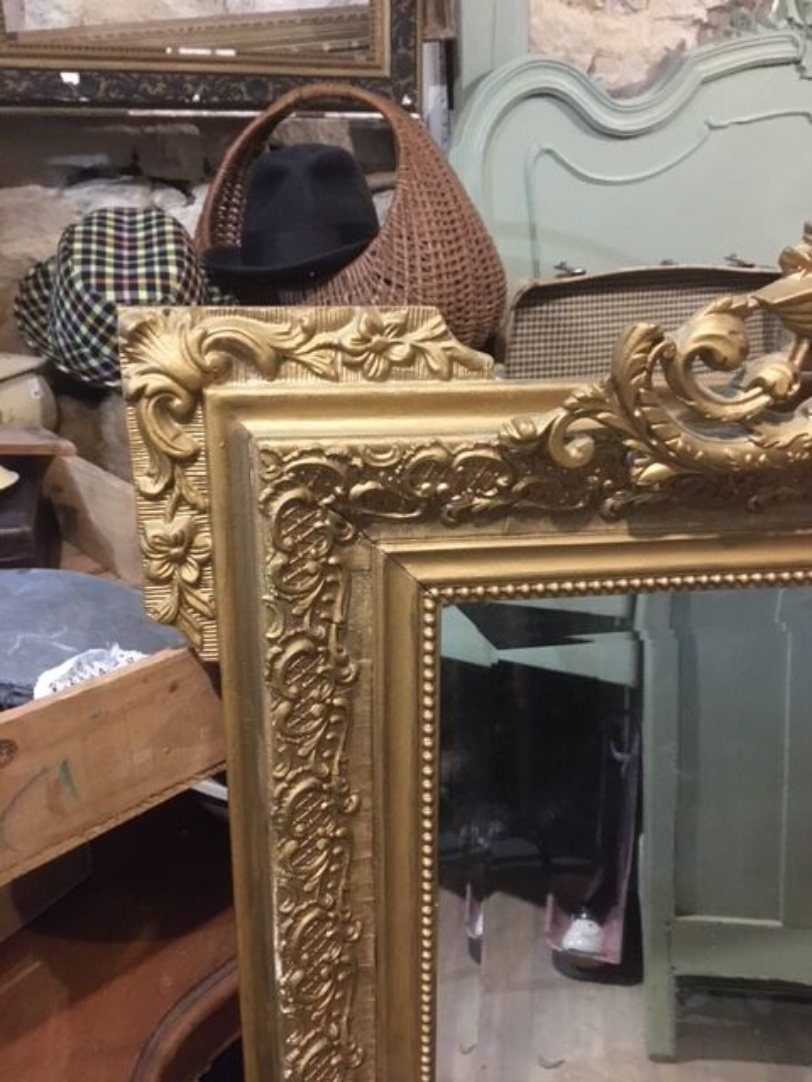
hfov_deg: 48.2
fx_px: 907
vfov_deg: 61.7
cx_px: 406
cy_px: 541
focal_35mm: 29
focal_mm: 4.15
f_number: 2.2
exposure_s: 1/17
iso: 400
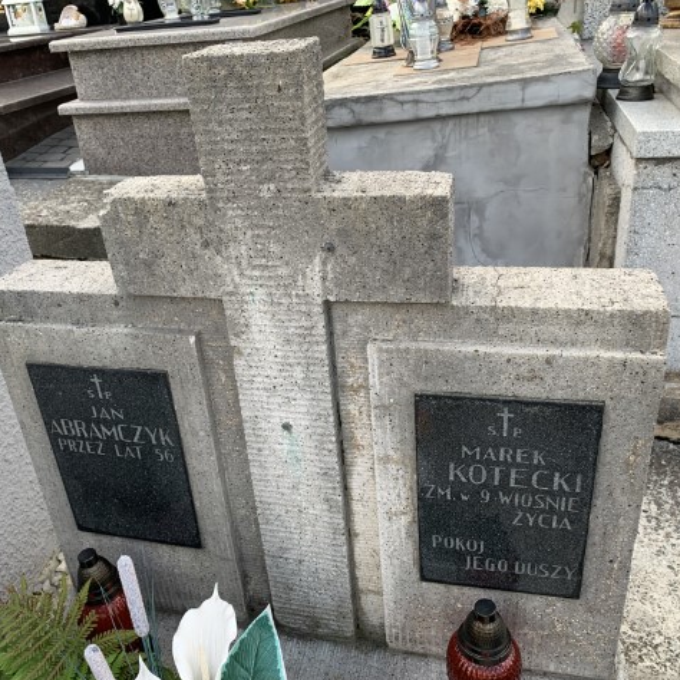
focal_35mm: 31
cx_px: 318
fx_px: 689
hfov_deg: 52.5
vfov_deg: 52.5
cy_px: 341
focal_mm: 4.25
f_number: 1.8
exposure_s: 1/354
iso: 25
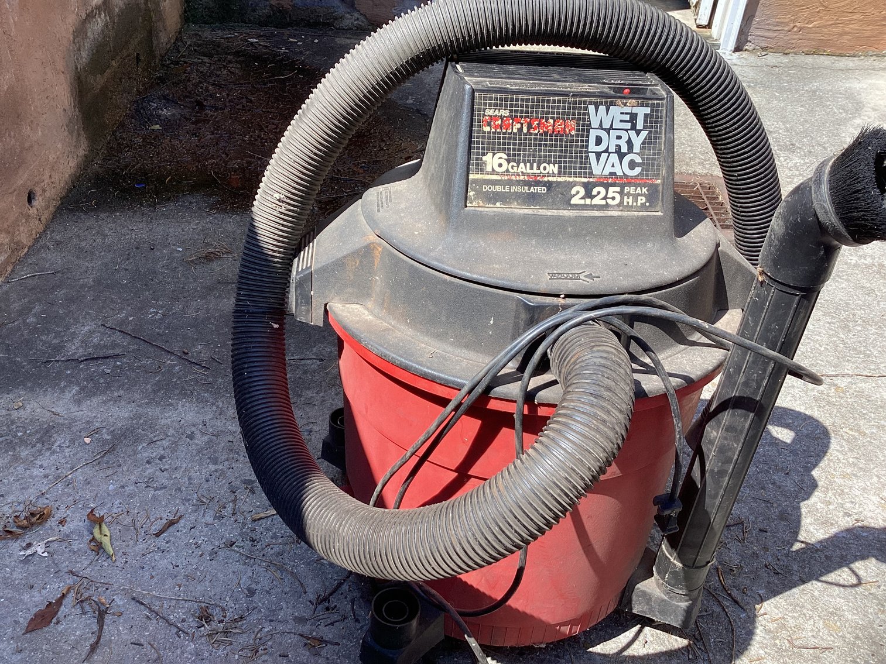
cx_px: 443
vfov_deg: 45.4
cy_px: 332
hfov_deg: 58.3
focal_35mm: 31
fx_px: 794
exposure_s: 1/362
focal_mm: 3.3
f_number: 2.4
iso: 25
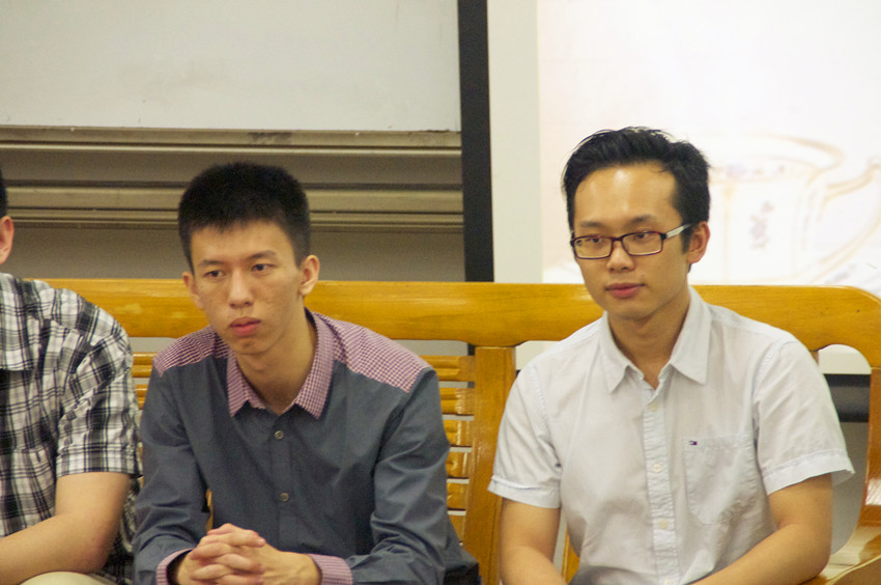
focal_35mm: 300
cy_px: 292
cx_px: 440
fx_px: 7330
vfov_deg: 4.6
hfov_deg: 6.9
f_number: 6.3
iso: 3200
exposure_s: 1/100
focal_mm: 200
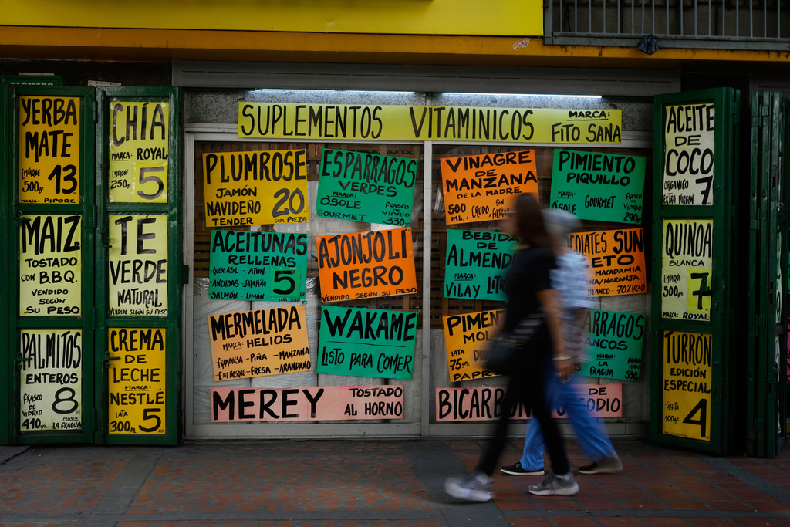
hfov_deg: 38.2
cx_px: 395
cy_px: 264
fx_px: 1141
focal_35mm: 52
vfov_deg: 26.0
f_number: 16
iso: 100
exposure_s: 1/10
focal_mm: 35
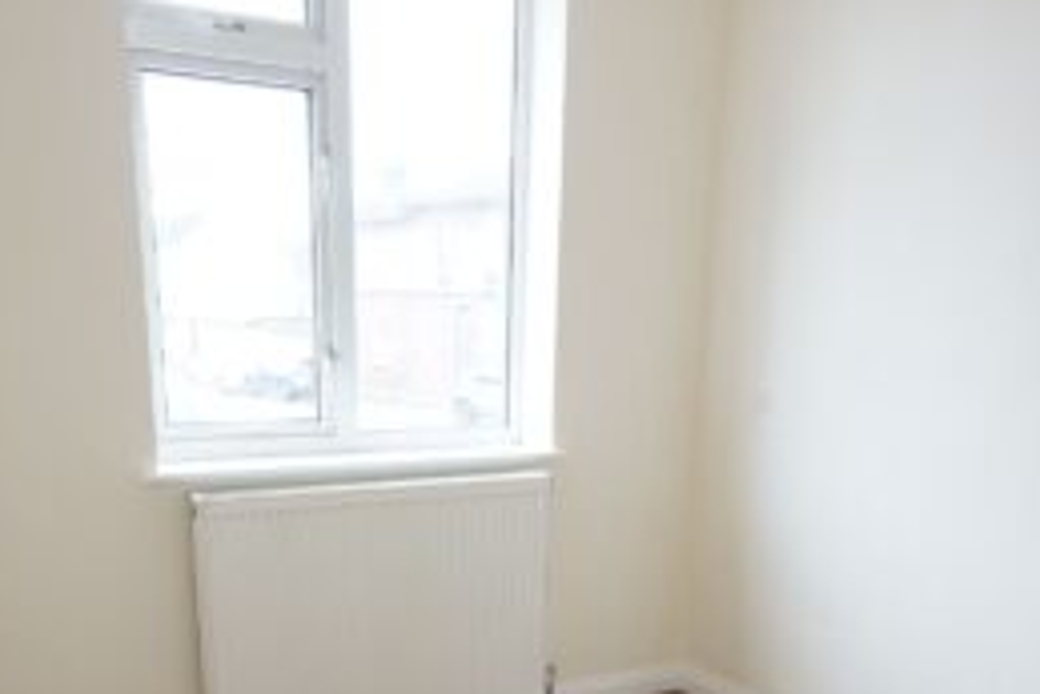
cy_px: 638
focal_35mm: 37
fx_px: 1069
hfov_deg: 51.9
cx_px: 518
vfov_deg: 33.8
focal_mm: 16
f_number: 8
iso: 400
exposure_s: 1/10
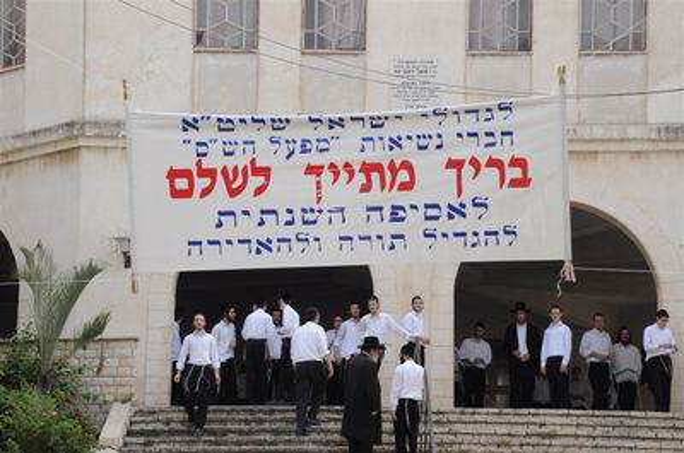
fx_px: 1991
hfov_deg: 19.5
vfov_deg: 13.0
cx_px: 342
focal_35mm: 105
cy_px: 226
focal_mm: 70
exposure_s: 1/125
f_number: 7.1
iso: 200
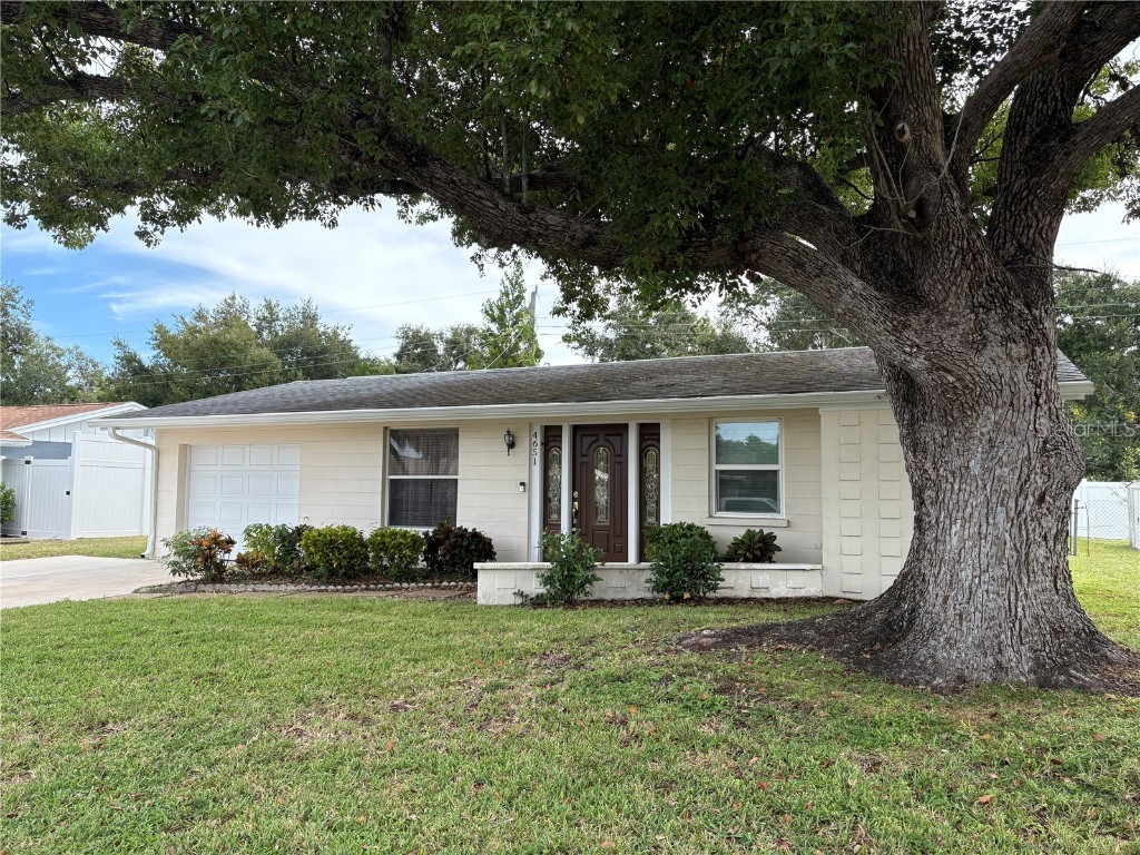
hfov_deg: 67.3
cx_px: 570
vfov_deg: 53.1
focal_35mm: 26
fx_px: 856
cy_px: 428
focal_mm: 5.96
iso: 64
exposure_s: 1/1263
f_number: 1.6
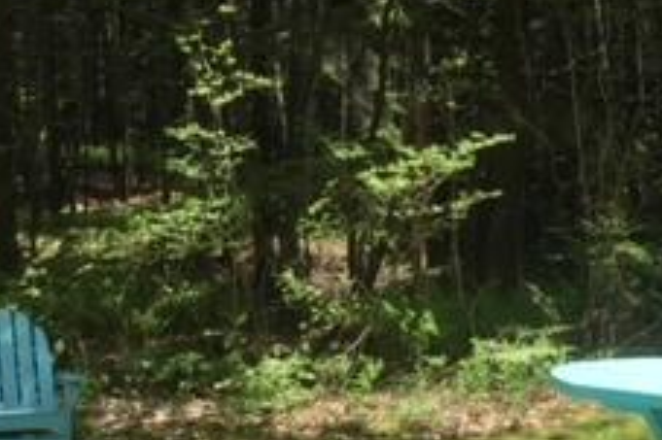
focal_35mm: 85
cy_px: 288
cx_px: 478
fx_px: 1562
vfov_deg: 16.0
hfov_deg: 23.7
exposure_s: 1/842
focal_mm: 4.15
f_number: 2.2
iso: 32
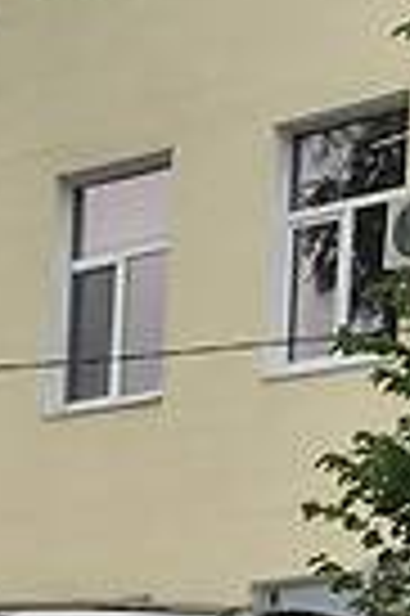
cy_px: 1313
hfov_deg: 7.8
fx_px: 3014
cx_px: 108
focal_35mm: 176
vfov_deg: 10.5
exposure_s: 1/304
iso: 32
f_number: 2.2
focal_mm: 4.2
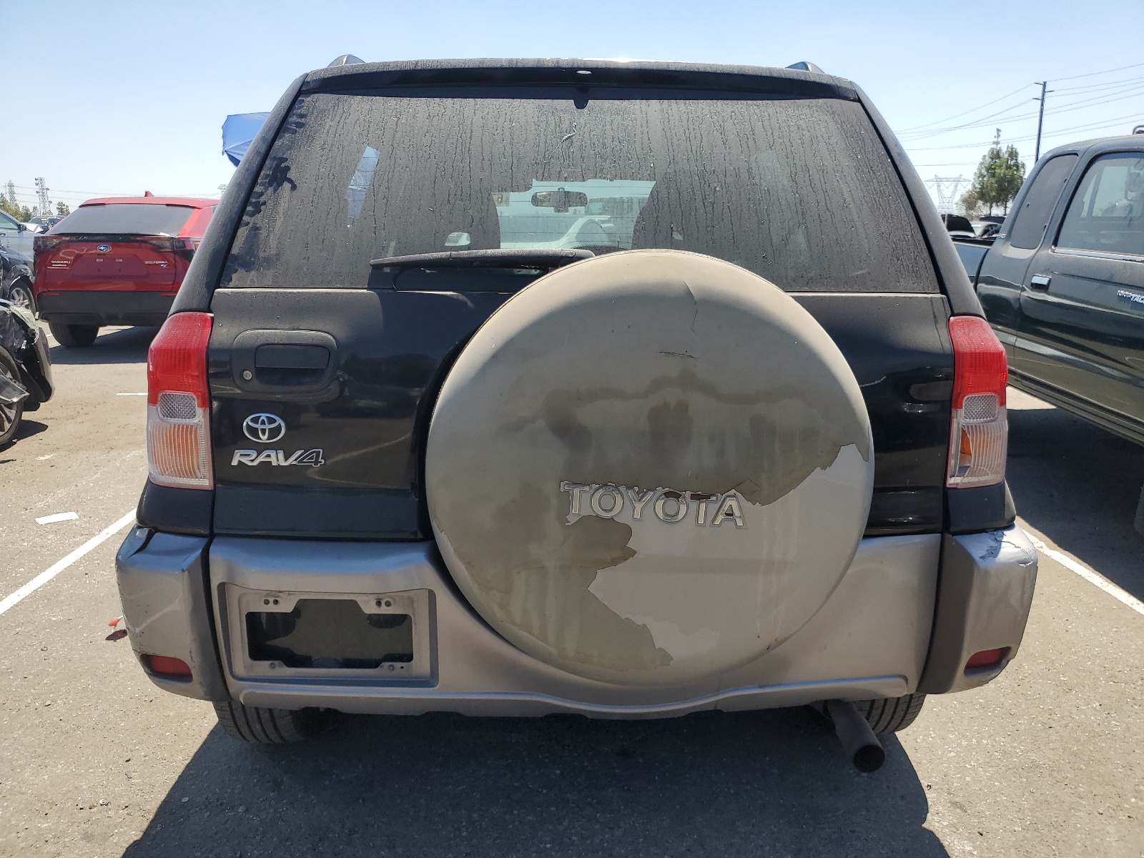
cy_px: 429
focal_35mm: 26
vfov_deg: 53.1
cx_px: 572
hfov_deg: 67.3
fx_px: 859
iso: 50
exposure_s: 1/2000
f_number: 1.5
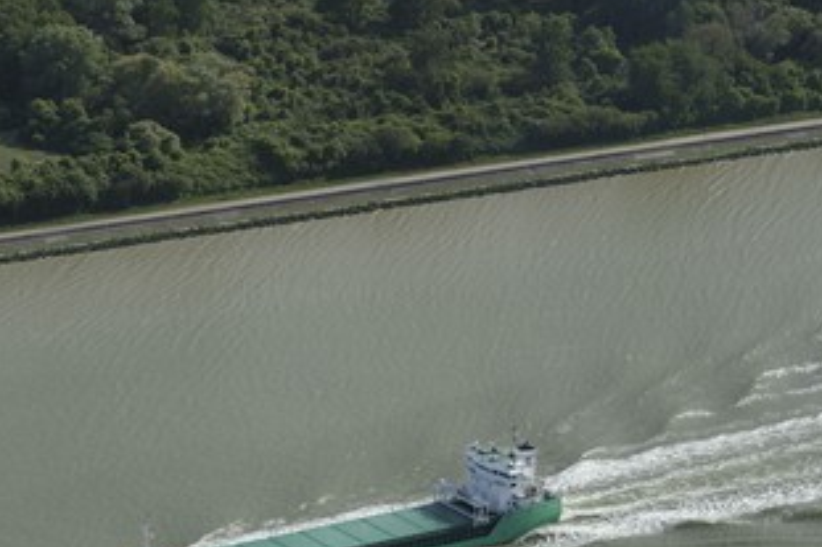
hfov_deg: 10.5
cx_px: 333
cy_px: 338
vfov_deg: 7.0
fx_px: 4473
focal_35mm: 196
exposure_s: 1/500
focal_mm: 145
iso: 400
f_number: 10
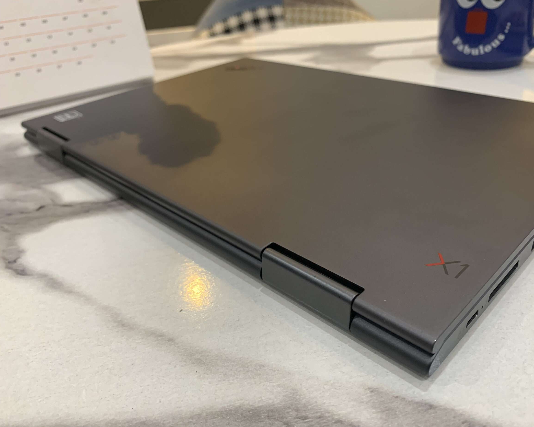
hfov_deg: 62.2
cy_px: 213
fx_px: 443
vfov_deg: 51.5
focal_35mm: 28
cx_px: 284
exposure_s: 1/50
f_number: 1.8
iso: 250
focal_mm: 4.25
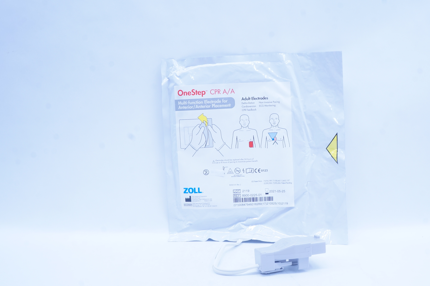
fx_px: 394
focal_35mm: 33
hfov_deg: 56.9
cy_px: 155
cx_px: 255
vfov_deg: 39.9
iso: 400
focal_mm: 18
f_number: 14
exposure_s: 1/10
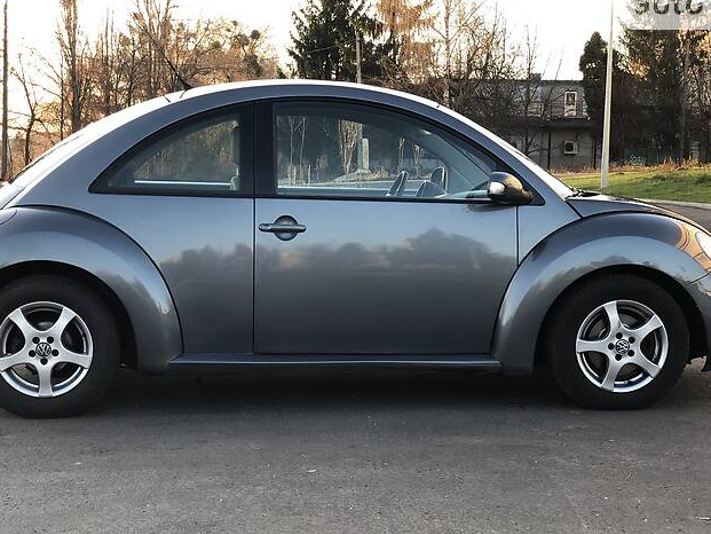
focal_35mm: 67
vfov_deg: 21.9
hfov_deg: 29.0
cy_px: 311
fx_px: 1376
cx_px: 345
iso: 20
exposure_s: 1/60
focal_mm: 6
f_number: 2.4
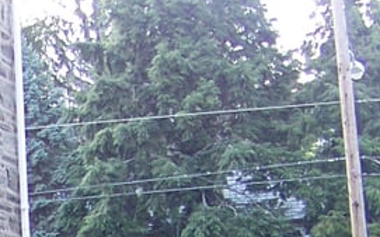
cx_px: -109
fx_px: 1946
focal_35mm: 188
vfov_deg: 6.7
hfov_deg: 10.9
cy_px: 503
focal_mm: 5.85
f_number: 2.8
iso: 64
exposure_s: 1/60
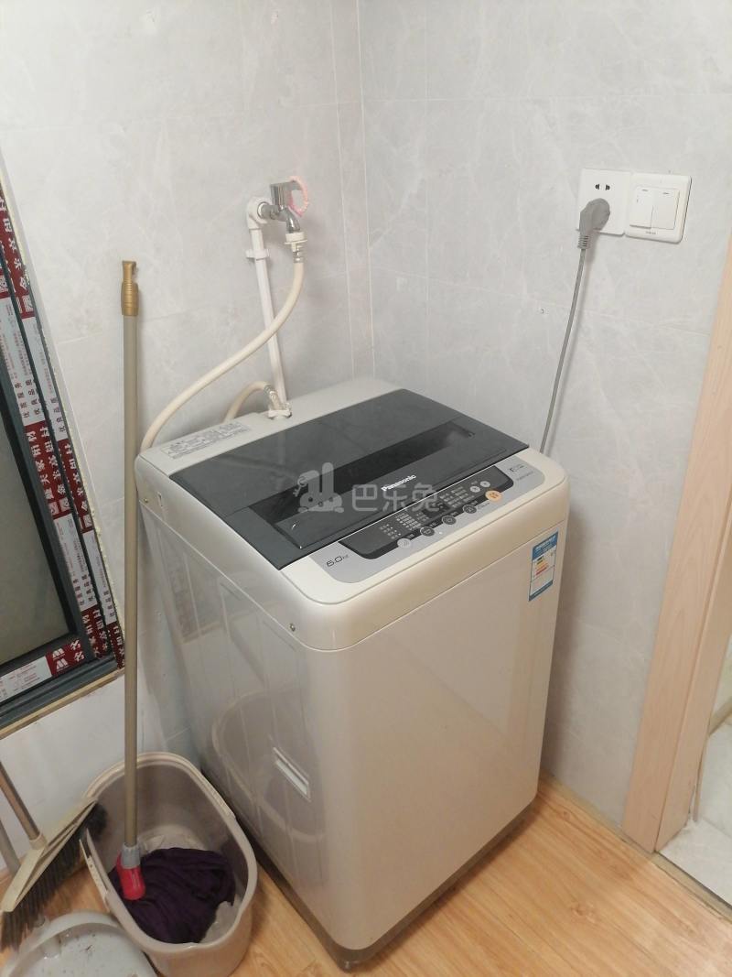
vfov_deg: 65.3
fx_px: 761
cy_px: 488
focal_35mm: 27
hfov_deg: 51.3
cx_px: 366
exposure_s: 1/25
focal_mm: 5.3
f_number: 1.8
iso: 320
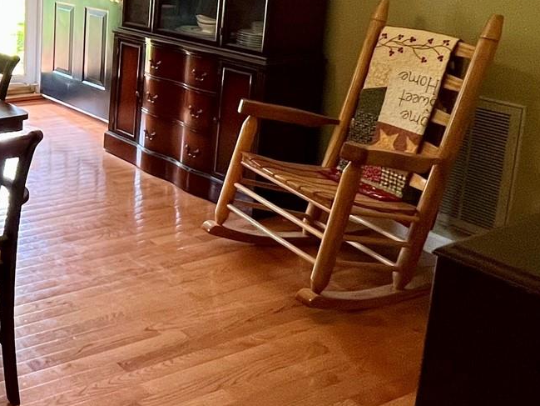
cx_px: -130
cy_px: 27
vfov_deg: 33.0
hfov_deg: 34.8
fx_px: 640
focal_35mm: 41
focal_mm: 1.57
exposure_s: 1/60
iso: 200
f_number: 1.8
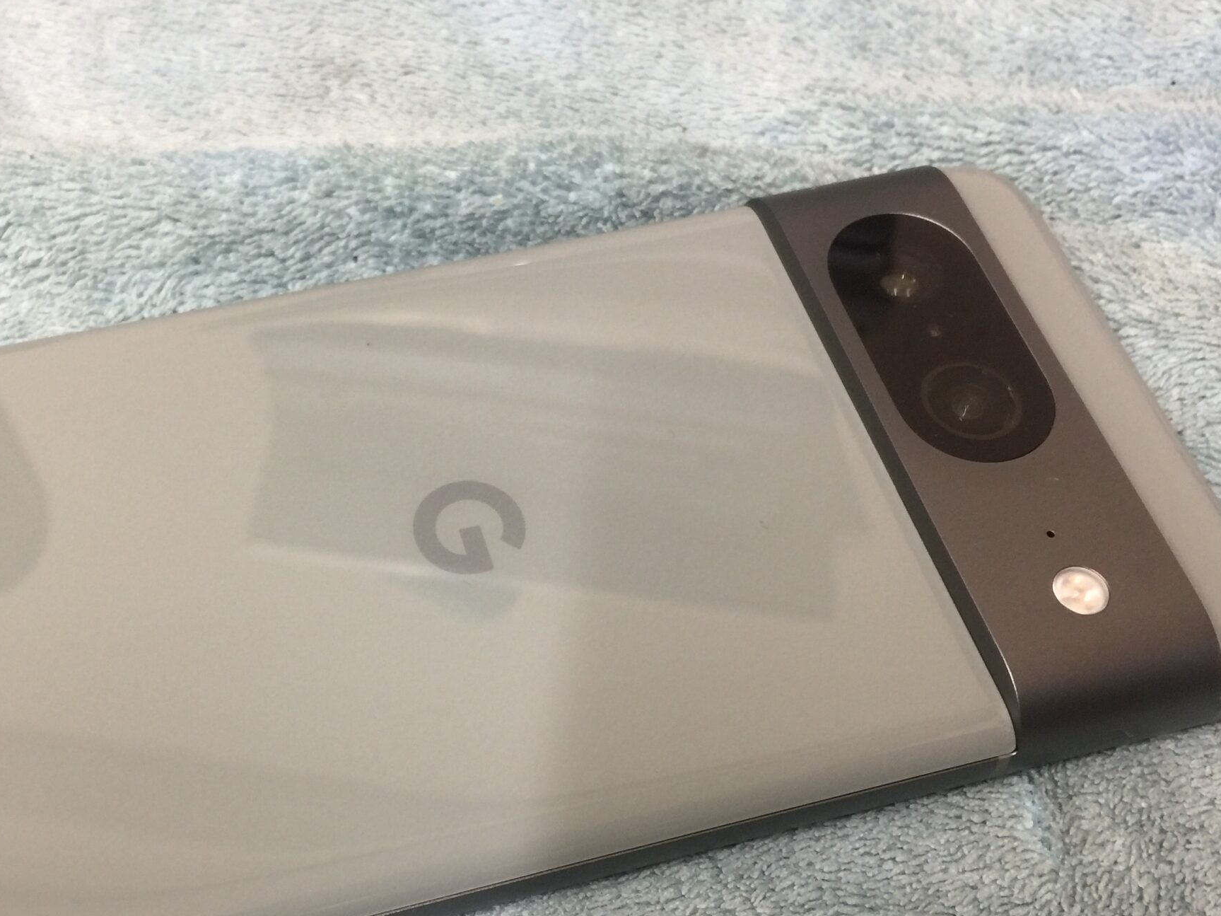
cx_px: 445
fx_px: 1517
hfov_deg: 43.5
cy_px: 593
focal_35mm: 43
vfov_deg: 33.4
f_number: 2.2
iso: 64
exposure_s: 1/33
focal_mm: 4.15
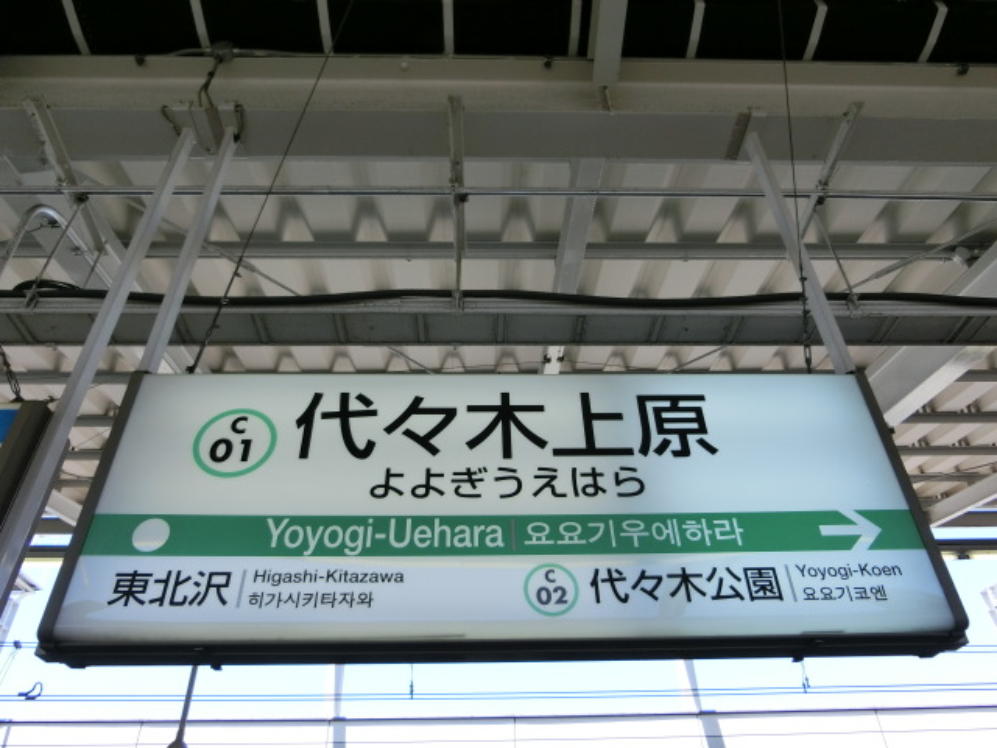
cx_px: 498
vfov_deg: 54.9
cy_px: 374
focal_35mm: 25
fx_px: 720
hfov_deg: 69.4
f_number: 3.5
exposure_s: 1/200
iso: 80
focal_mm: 4.5
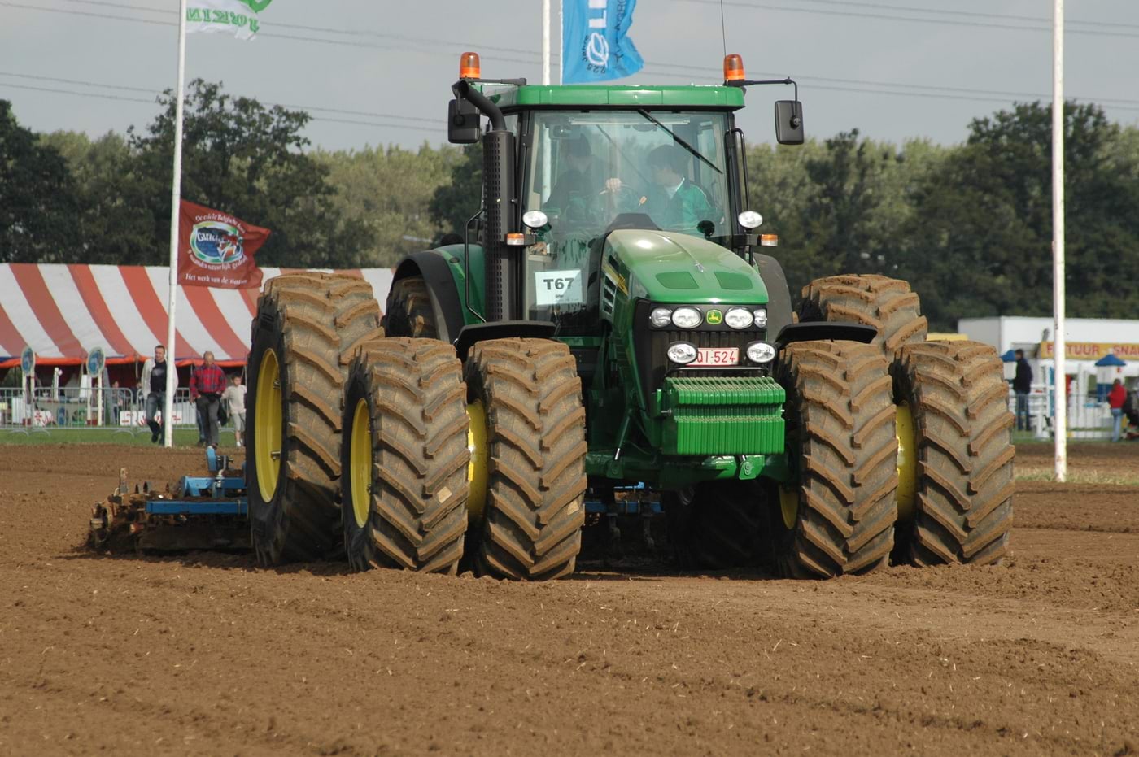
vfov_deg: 4.6
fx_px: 9484
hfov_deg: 6.9
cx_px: 570
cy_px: 378
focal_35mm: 300
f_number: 7.1
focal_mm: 200
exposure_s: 1/800
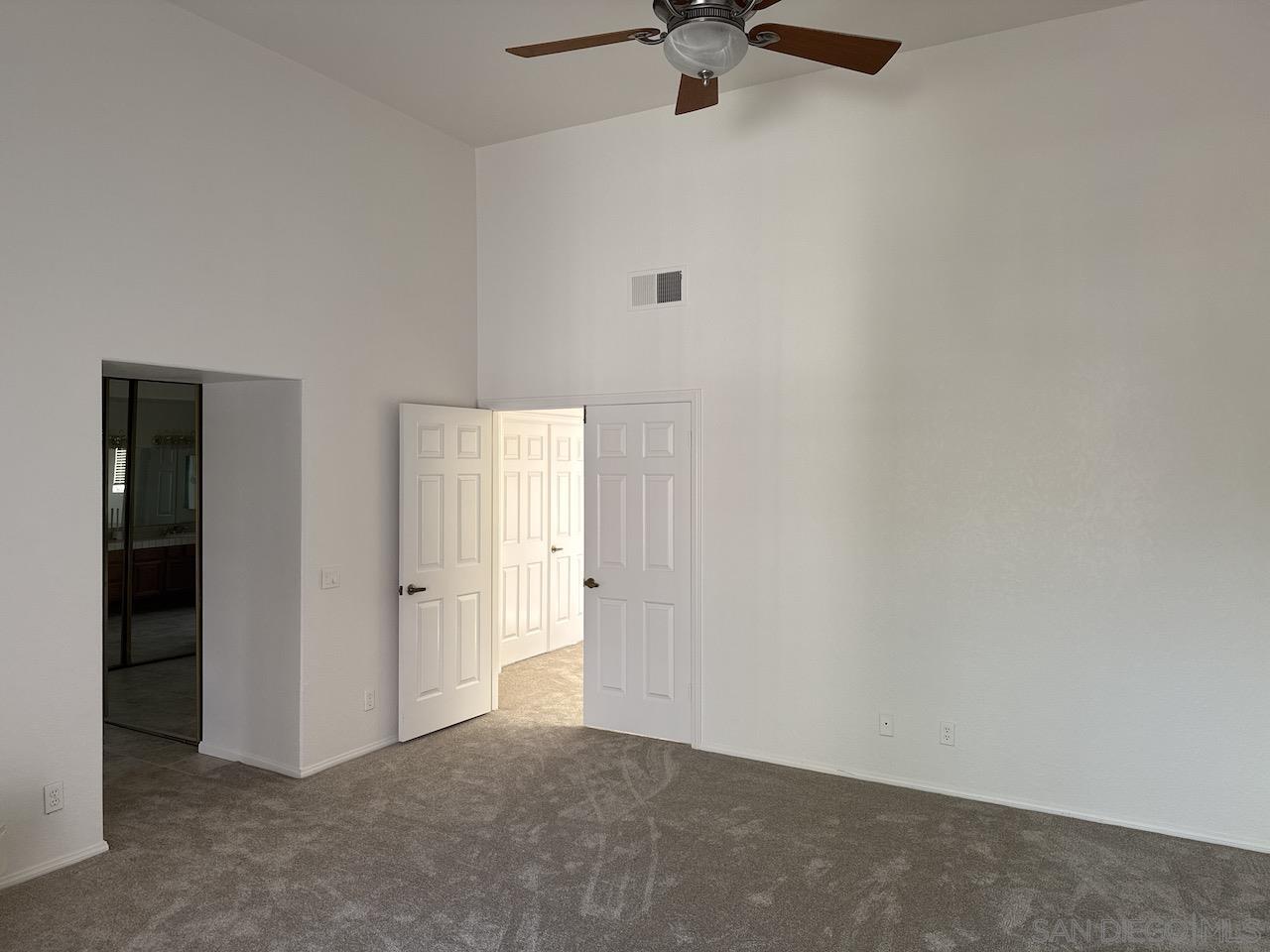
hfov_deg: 71.6
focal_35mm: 24
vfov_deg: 56.8
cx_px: 635
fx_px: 881
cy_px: 476
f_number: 1.78
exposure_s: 1/121
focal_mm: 6.76
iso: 125
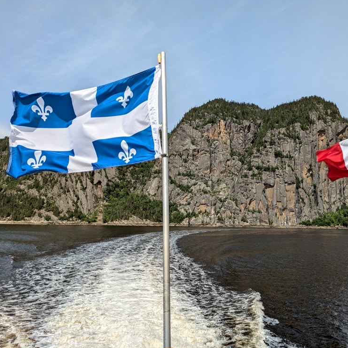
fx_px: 341
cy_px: 174
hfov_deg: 52.9
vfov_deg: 54.0
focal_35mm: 30
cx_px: 235
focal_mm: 5.43
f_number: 1.89
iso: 43
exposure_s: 1/3559
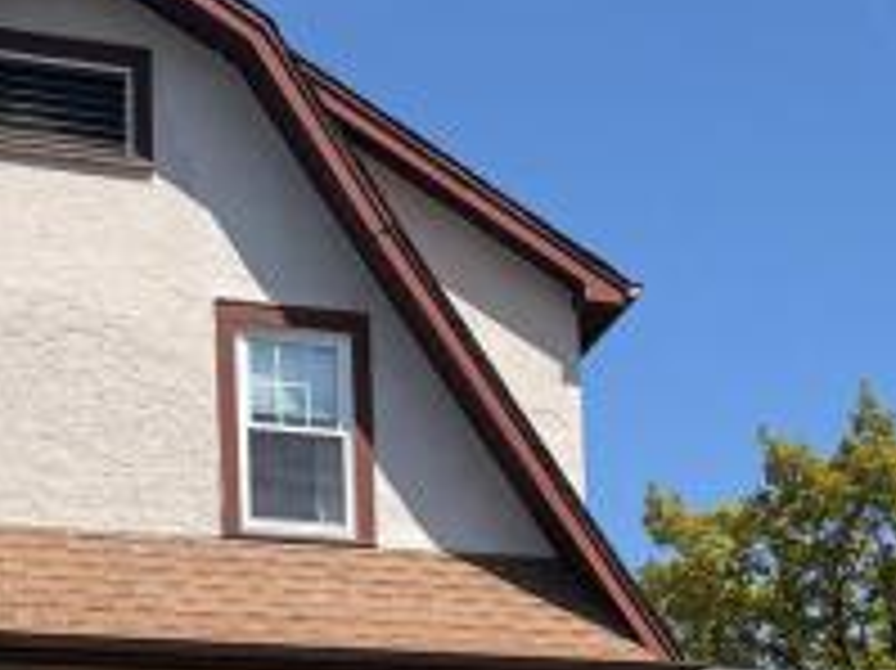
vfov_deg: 16.1
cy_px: 868
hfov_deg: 21.9
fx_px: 2251
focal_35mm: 87
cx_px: 824
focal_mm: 6.76
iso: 80
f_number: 1.78
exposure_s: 1/4975
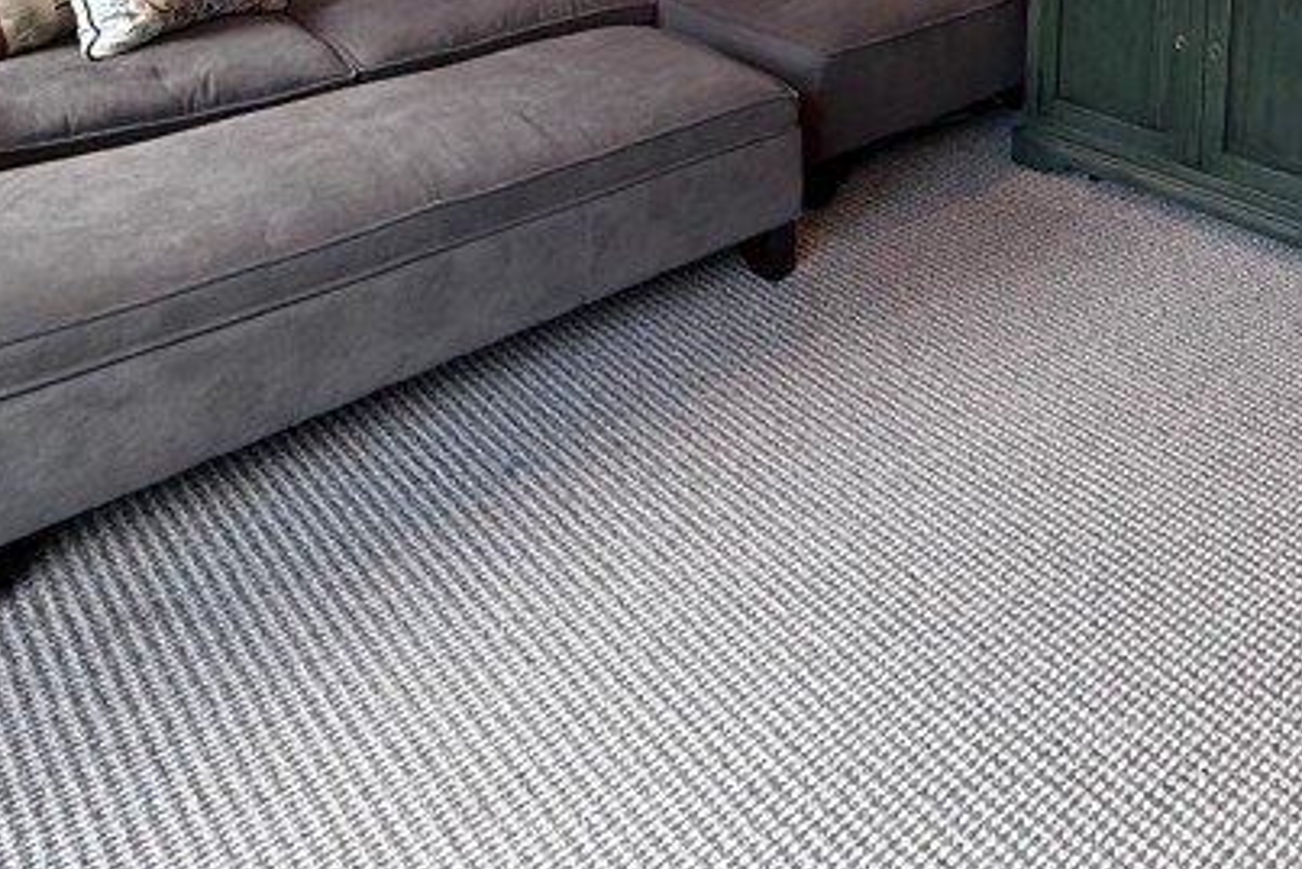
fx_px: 1339
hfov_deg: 51.6
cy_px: -233
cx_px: 759
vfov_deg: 29.6
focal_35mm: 37
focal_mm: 2.22
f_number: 2.2
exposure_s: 1/120
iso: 320
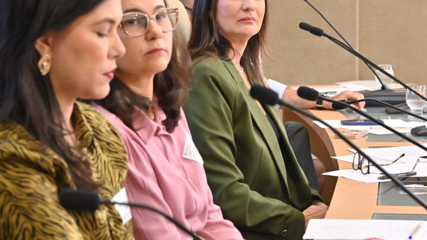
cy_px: 92
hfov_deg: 16.8
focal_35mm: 128
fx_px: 1449
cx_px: 206
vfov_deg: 9.5
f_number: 6.3
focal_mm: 70
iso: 6400
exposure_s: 1/200
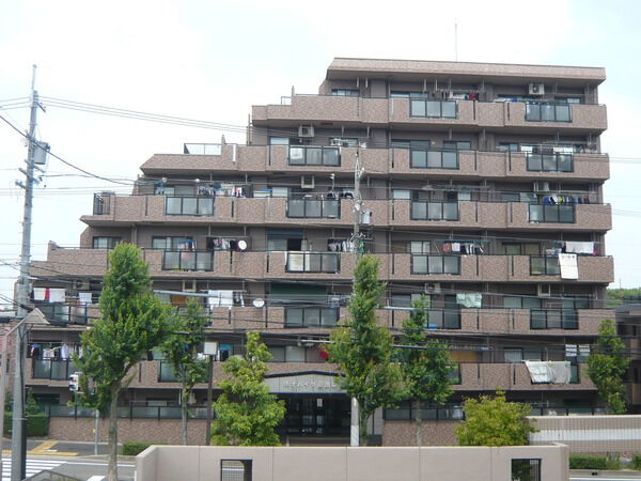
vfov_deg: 36.8
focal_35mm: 39
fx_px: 722
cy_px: 240
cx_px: 320
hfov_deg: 47.9
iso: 100
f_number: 2.8
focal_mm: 4.6
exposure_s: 1/800
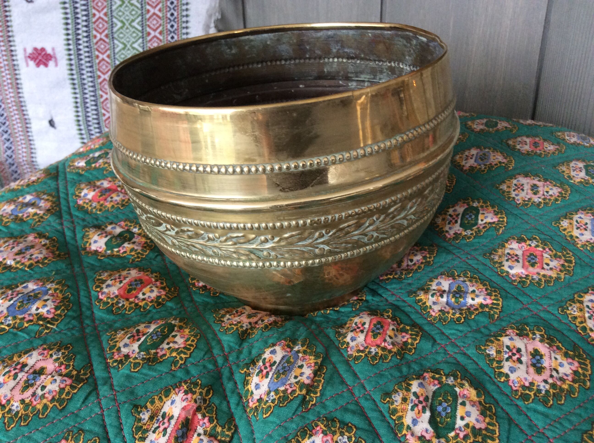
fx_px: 548
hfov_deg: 56.9
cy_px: 222
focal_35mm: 32
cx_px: 297
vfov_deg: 44.1
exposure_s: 1/25
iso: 125
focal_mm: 3.3
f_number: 2.4
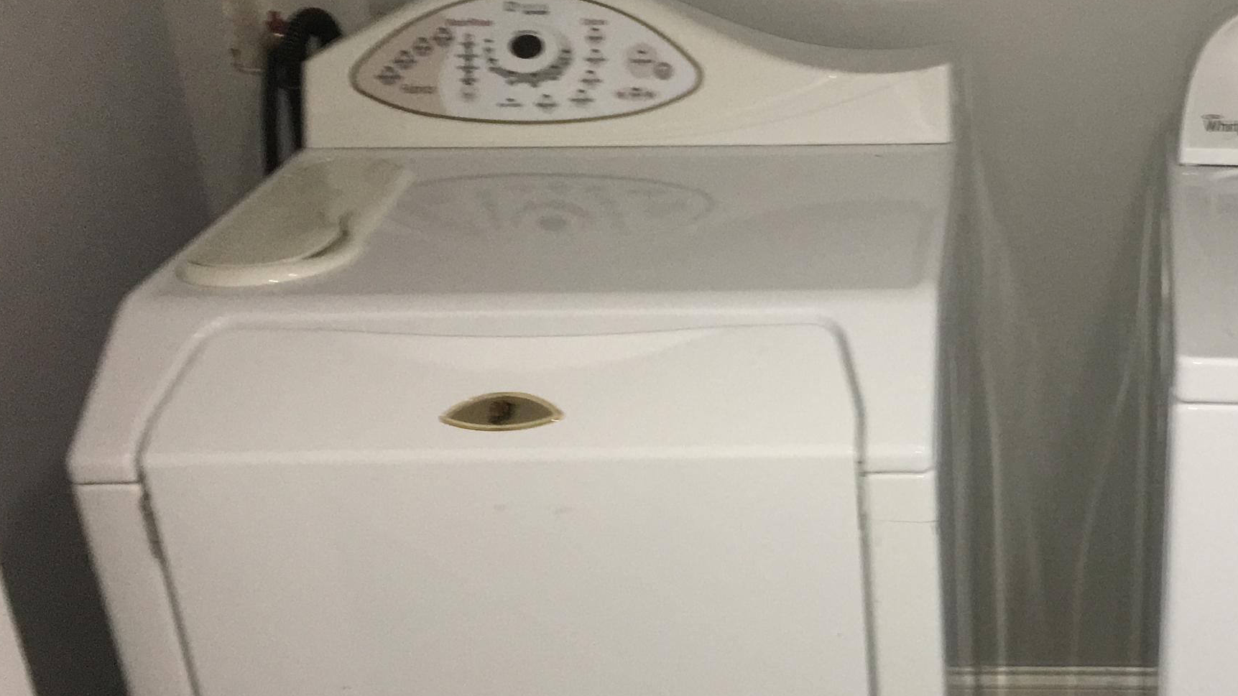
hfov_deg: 36.0
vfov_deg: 21.8
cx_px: 1069
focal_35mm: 55
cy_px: 443
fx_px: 1805
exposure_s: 1/24
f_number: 2.2
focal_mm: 4.15
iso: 100
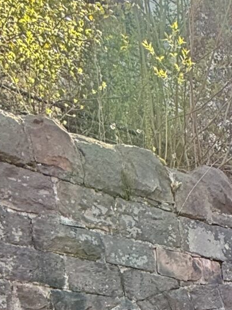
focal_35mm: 67
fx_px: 599
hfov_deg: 18.7
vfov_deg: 21.0
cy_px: 541
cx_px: 372
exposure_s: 1/99
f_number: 2.2
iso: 50
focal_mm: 2.22
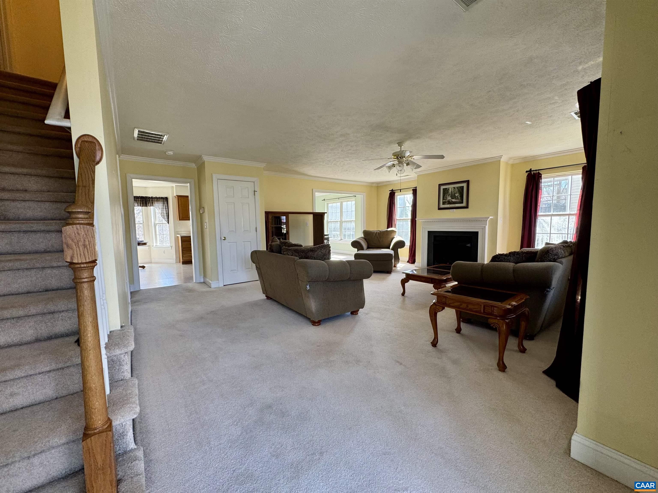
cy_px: 246
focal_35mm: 14
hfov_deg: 102.1
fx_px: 266
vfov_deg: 85.7
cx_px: 329
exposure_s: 1/99
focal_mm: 2.22
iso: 100
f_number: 2.2
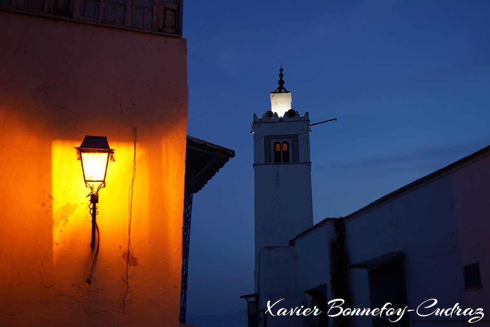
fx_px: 490
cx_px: 245
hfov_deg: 53.1
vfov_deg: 36.9
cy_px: 164
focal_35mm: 36
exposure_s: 1/50
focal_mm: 36
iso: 800
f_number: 3.2
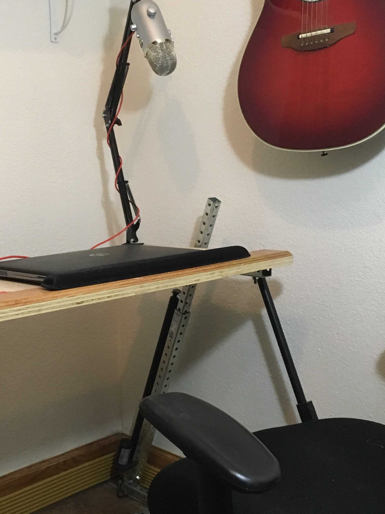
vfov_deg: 40.4
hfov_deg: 30.7
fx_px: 697
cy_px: 264
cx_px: 142
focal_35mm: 47
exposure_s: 1/30
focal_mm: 4.15
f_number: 2.2
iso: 250
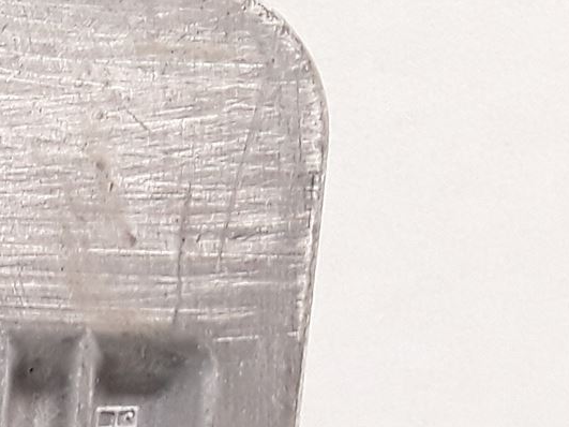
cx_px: -431
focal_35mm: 108
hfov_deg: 15.8
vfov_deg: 12.4
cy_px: 789
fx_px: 1775
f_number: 1.9
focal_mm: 2.91
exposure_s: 1/50
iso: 64
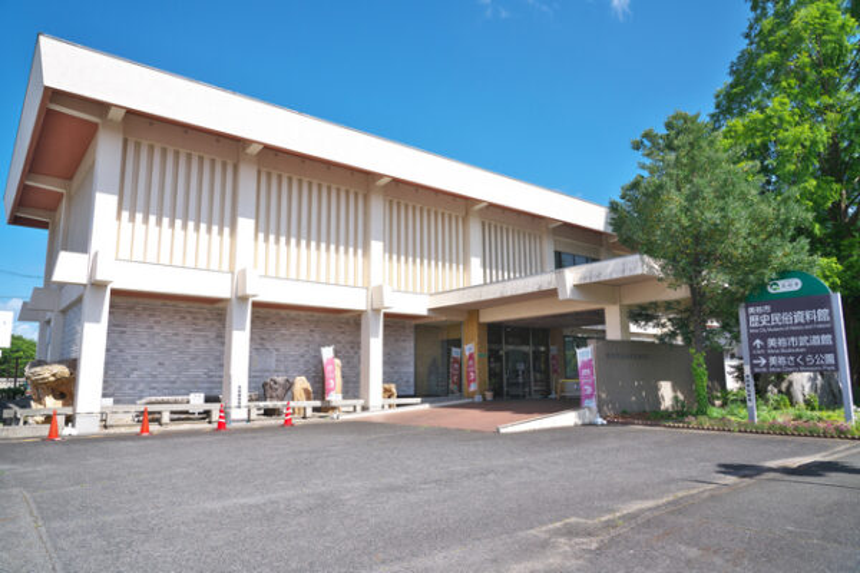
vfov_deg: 53.1
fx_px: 573
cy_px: 286
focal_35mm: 24
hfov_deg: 73.7
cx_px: 430
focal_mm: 24
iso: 100
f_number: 9
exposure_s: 1/125
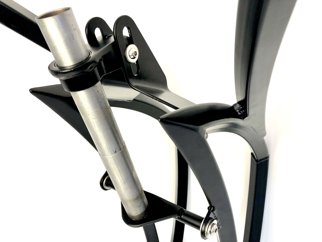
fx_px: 260
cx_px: 161
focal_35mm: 28
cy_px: 121
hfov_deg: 63.4
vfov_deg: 49.7
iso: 40
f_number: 1.8
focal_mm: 3.99
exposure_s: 1/100
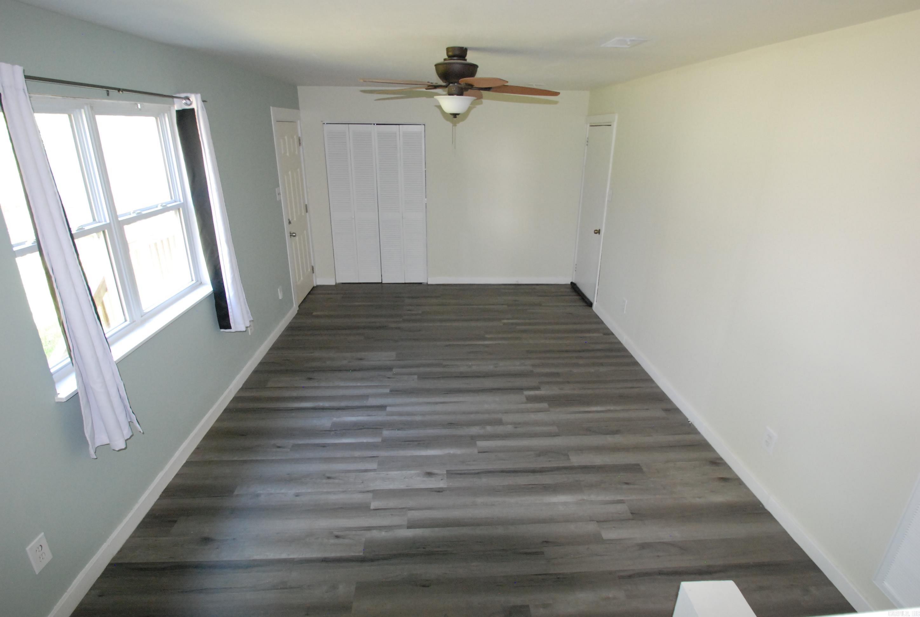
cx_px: 460
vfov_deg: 69.9
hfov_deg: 92.3
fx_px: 442
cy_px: 308
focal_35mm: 17
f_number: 5.6
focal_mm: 11.5
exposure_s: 1/60
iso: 1250
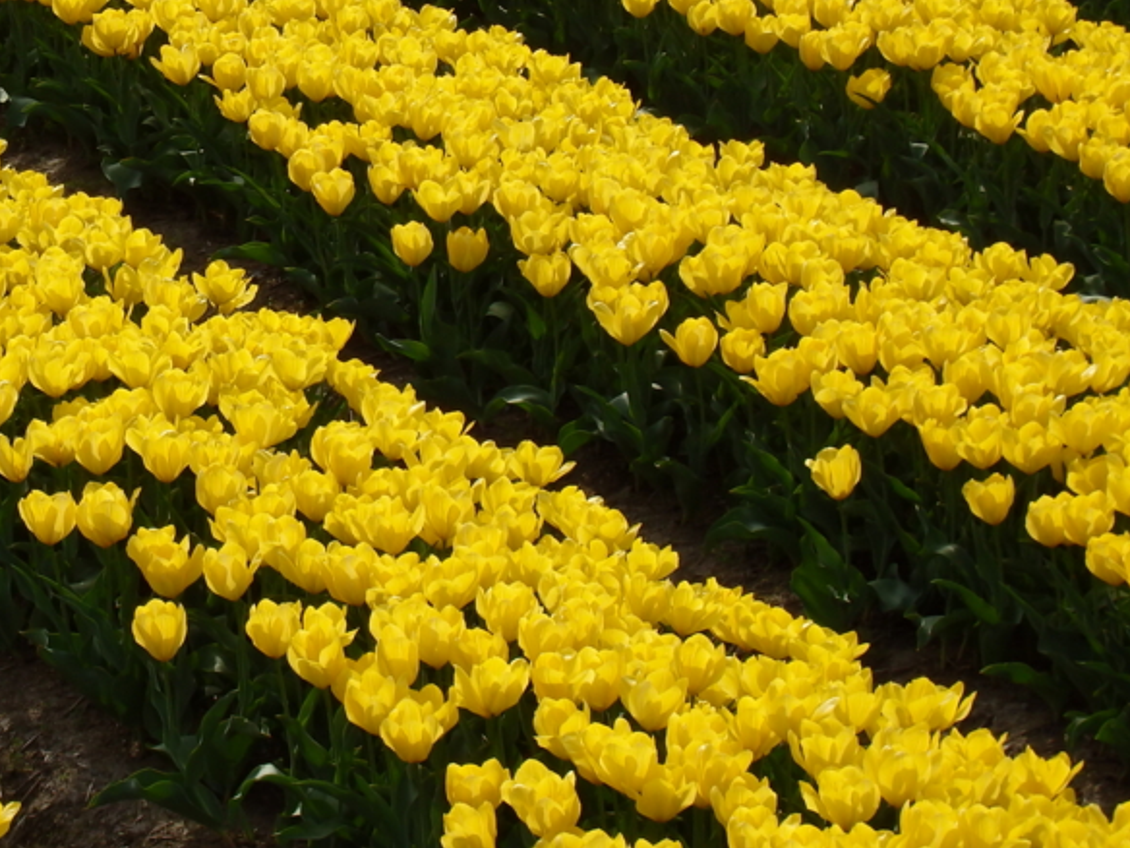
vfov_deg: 8.7
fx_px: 5549
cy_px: 178
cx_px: 180
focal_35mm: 170
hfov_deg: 11.6
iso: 125
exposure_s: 1/400
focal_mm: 17.3
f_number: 4.9
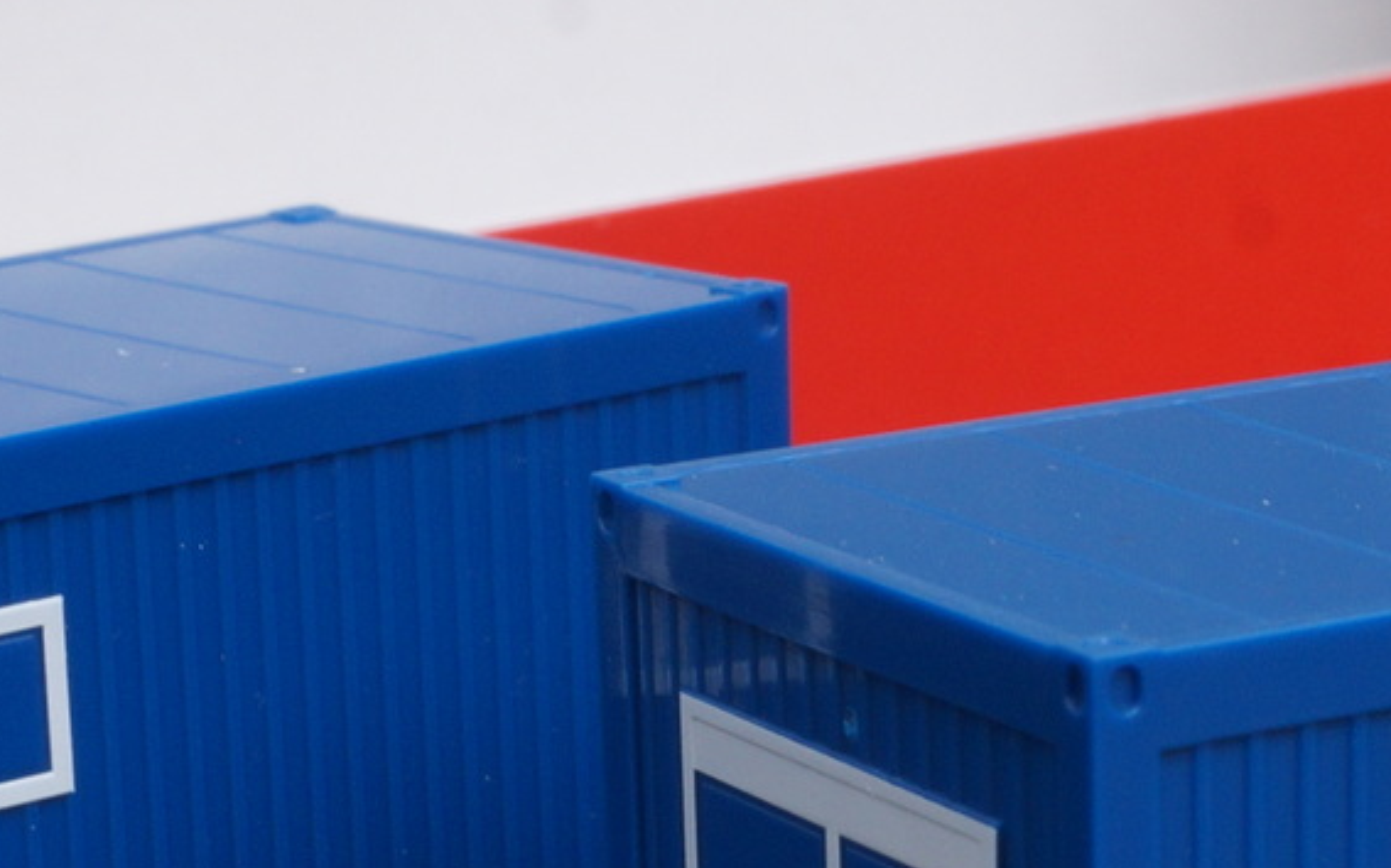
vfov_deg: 8.6
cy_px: 825
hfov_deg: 13.9
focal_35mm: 151
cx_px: 630
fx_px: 5723
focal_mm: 28
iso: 250
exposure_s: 1/60
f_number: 18
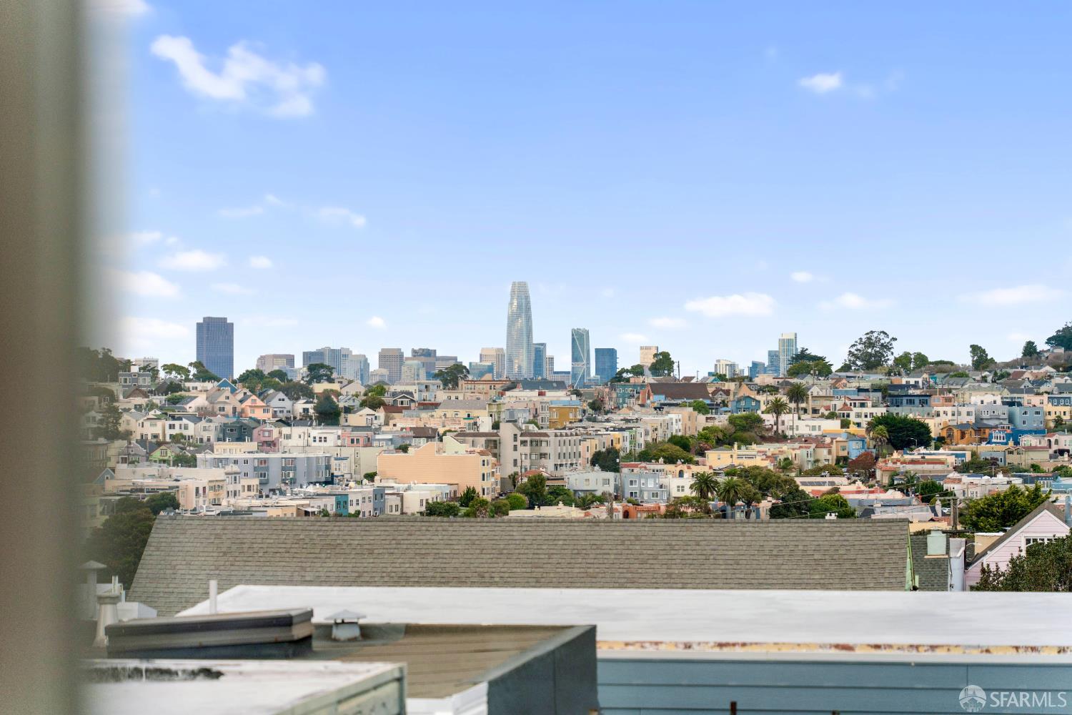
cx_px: 536
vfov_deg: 12.3
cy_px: 358
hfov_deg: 18.4
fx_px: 3305
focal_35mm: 111
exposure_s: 1/320
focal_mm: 111
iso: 250
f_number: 4.5
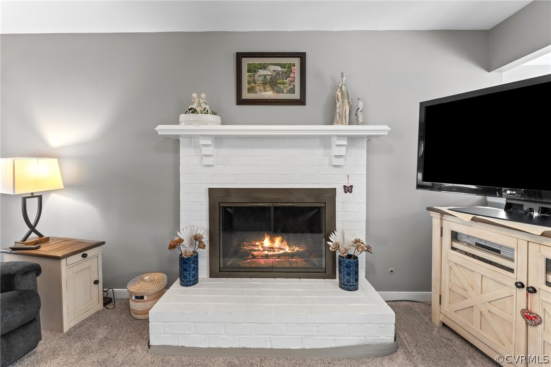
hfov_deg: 98.9
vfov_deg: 75.8
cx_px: 276
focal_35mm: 15
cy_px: 184
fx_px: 236
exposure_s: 1/15
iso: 1000
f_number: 7.1
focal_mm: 15.4
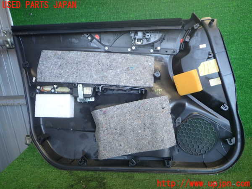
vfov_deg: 54.9
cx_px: 126
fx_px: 182
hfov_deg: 69.4
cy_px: 94
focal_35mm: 25
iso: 200
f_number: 2
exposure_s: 1/80
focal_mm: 4.5
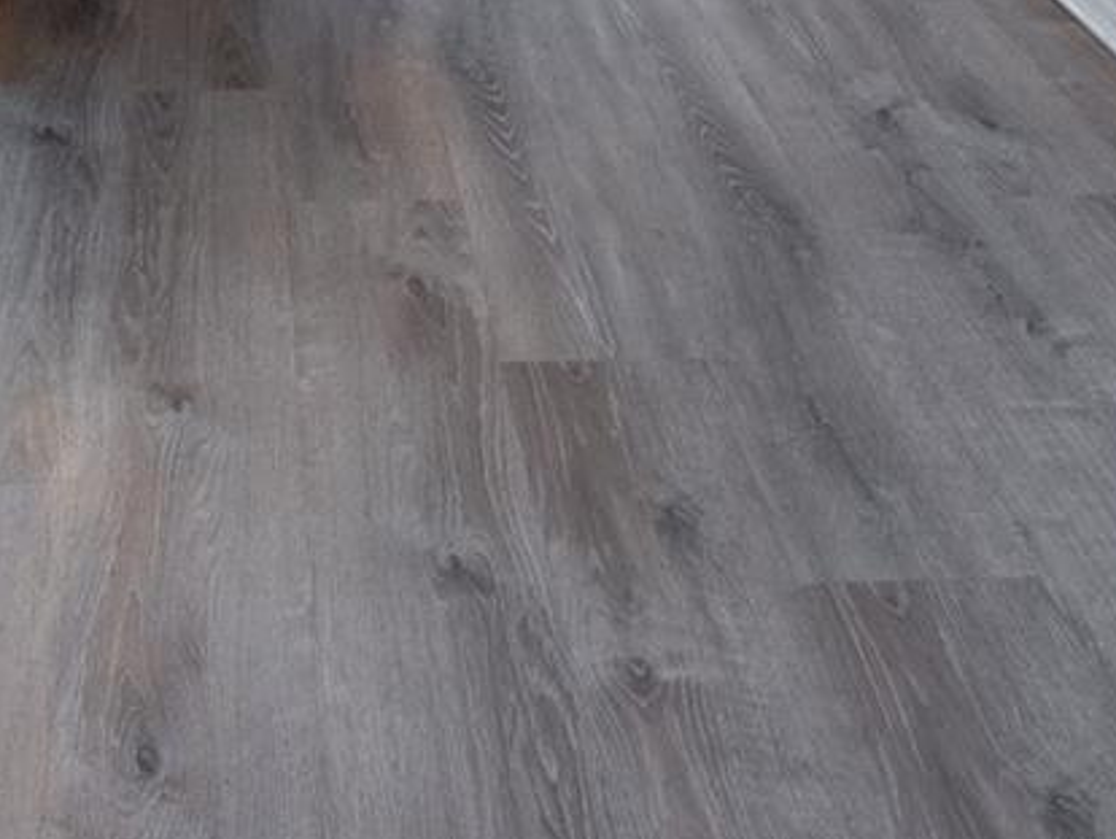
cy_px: -552
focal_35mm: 52
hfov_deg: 35.8
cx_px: 251
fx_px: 1677
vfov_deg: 21.4
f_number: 8
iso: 320
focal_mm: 14
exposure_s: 1/200
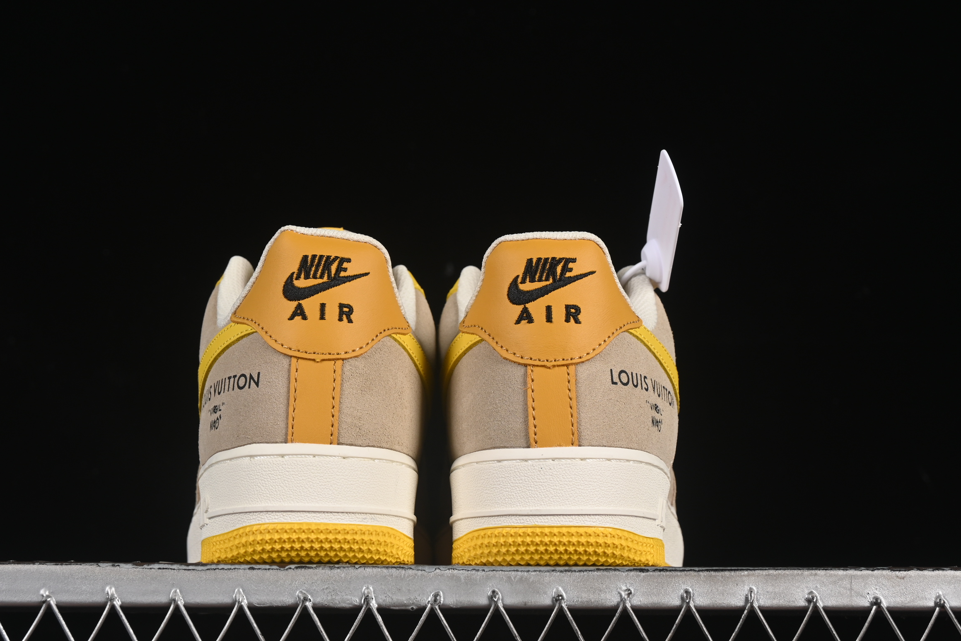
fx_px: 2402
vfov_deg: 15.2
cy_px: 327
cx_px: 427
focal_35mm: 90
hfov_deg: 22.6
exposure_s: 1/80
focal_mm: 50
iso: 160
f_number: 8
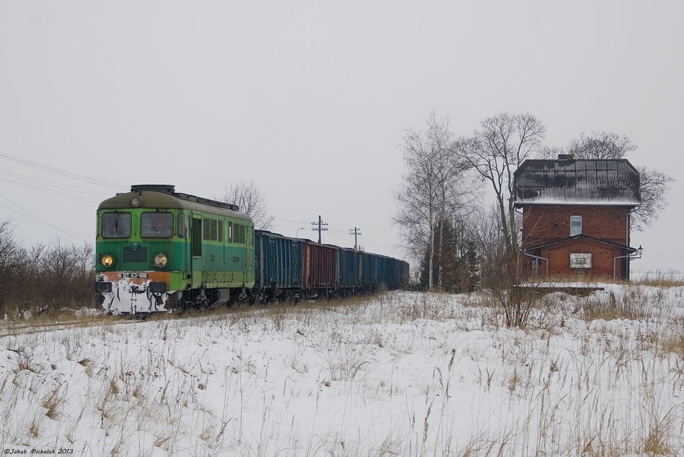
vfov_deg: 15.2
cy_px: 228
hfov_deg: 22.6
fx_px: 1710
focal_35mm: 90
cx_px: 342
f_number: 5.6
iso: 100
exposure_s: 1/400
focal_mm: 60
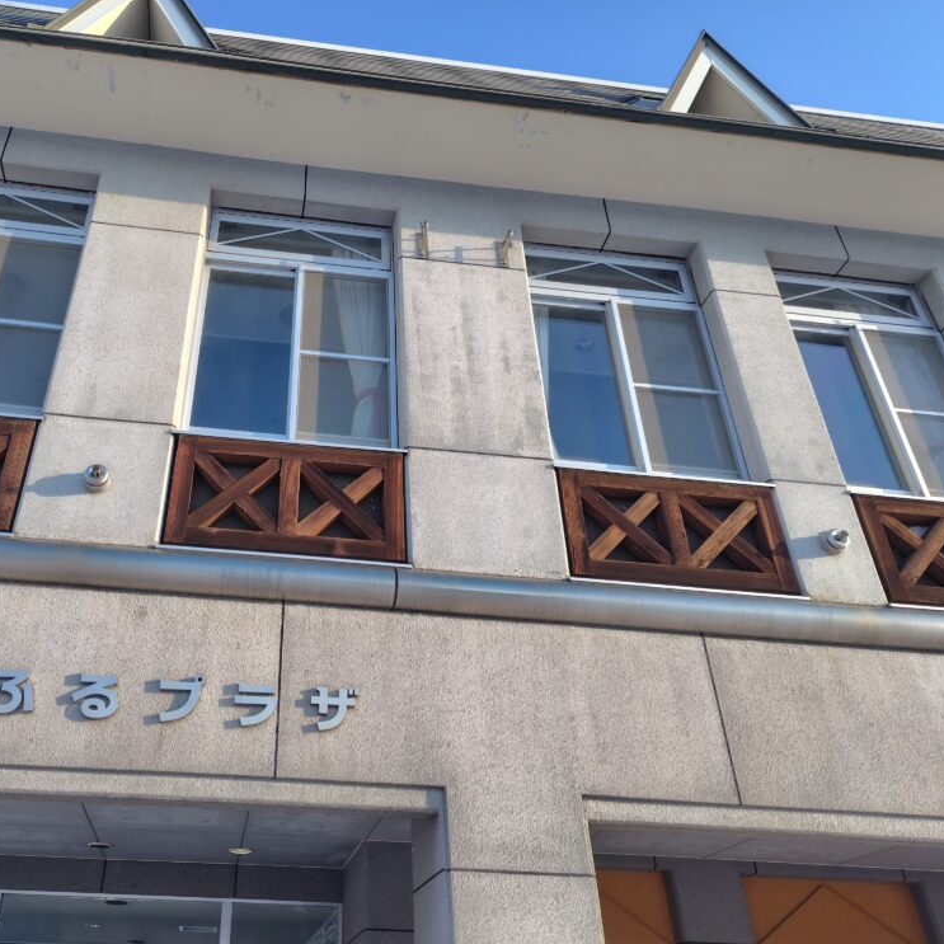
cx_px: 320
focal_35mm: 28
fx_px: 864
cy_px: 476
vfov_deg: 57.3
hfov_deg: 56.2
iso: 50
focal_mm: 5.6
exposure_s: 1/511
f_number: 1.9
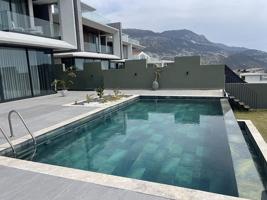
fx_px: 193
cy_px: 100
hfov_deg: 69.4
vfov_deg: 54.8
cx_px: 134
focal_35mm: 25
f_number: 1.6
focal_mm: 5.1
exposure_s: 1/4717
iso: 32
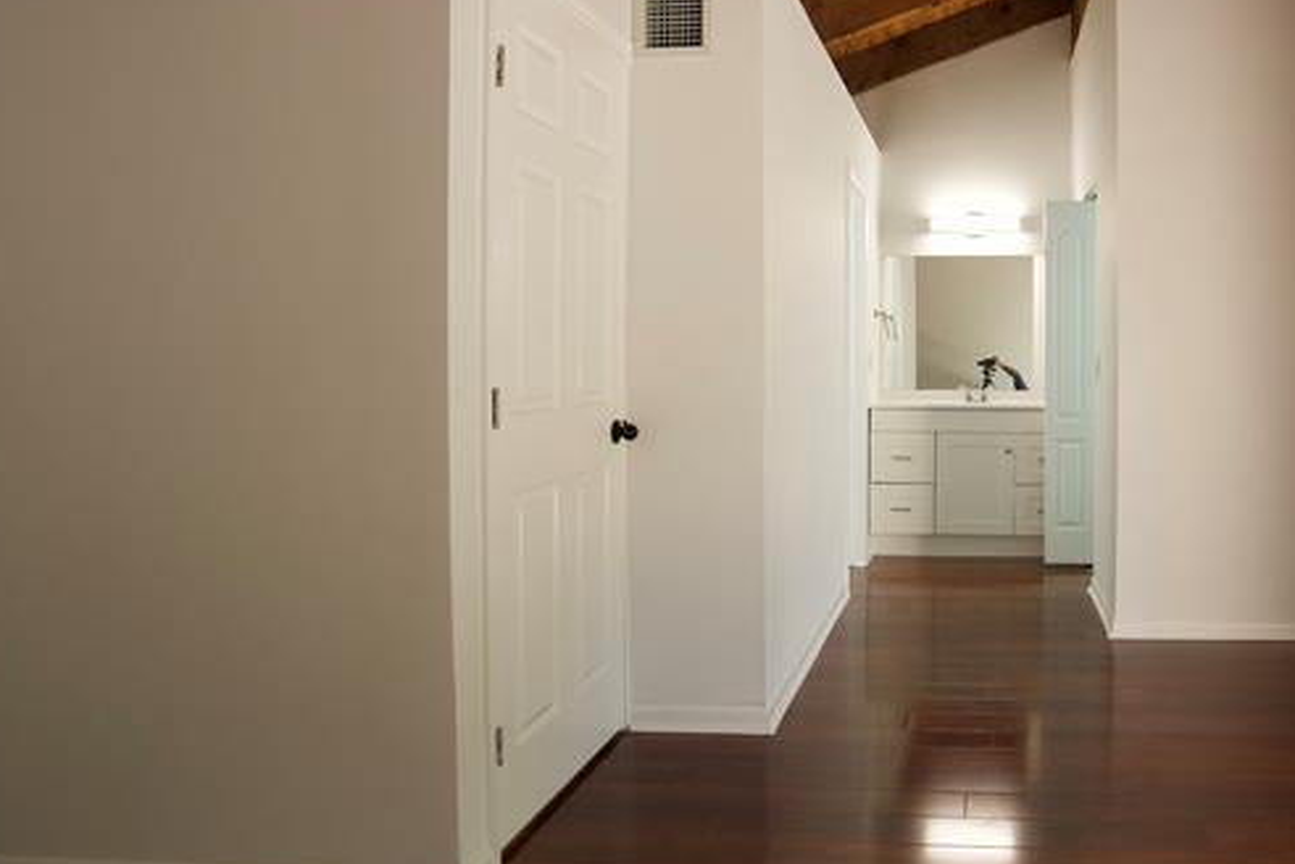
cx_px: 932
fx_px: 935
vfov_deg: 49.4
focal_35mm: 26
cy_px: 373
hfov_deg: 66.1
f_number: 5.6
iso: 640
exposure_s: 1/30
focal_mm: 16
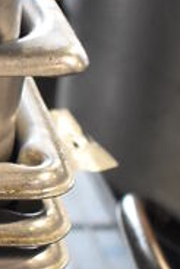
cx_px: -212
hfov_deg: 9.4
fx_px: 1003
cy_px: 189
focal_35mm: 134
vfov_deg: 15.2
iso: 2200
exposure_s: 1/125
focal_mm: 18
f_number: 3.5
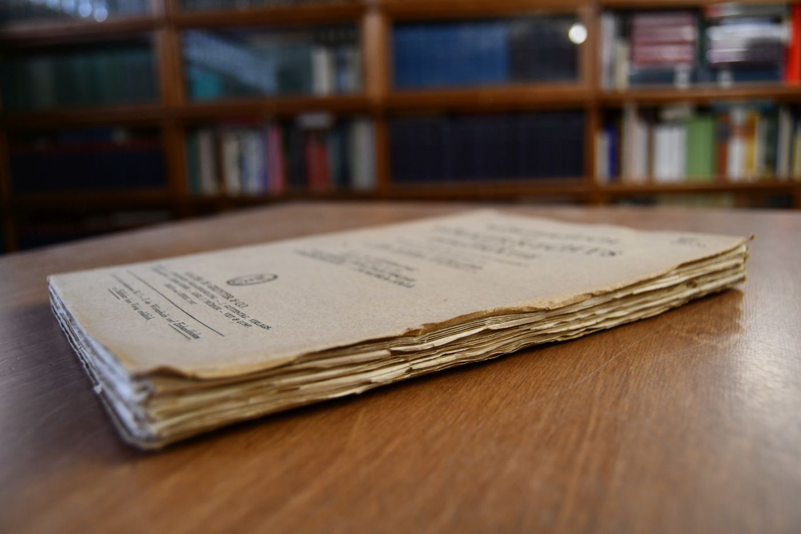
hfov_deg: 61.9
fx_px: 667
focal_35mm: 30
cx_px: 400
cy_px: 267
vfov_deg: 43.6
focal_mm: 20
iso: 1000
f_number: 3.5
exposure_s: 1/125
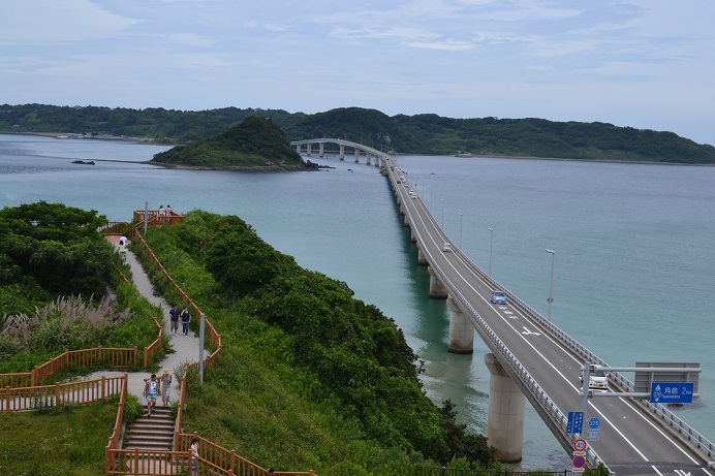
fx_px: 1042
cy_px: 238
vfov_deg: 25.7
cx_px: 358
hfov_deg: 37.9
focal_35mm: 52
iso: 100
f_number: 8
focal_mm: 35
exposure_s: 1/250
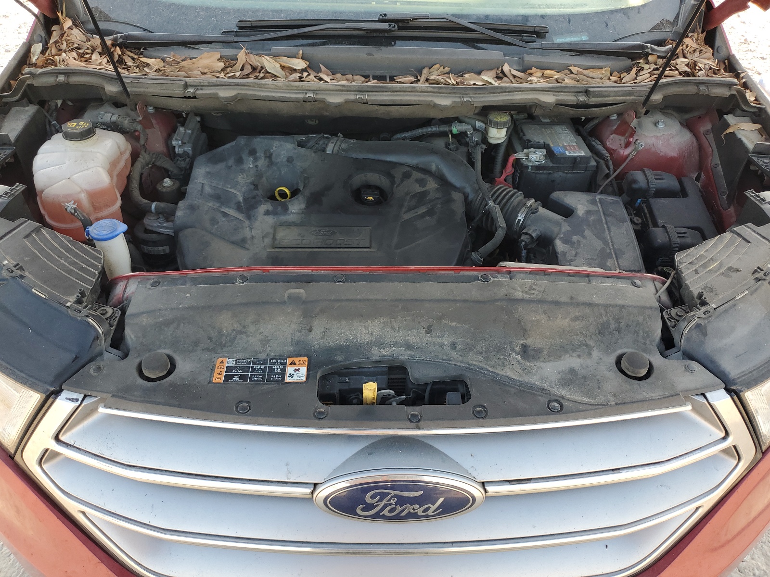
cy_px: 288
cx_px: 385
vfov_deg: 53.1
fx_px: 578
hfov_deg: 67.3
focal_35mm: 26
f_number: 1.5
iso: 50
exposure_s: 1/208
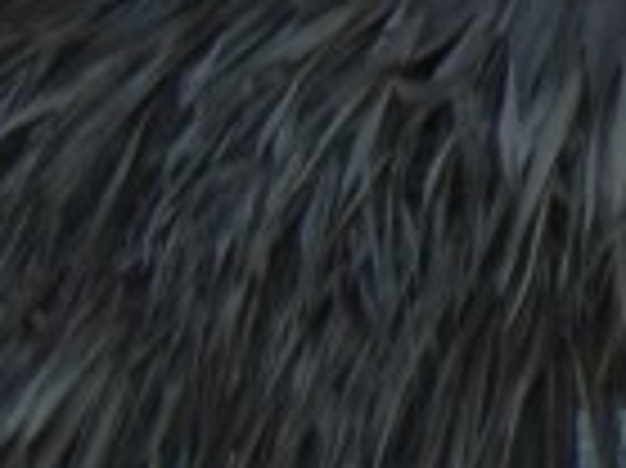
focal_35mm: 221
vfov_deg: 6.6
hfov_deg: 7.7
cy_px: -166
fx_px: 3993
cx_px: 1950
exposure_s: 1/456
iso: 160
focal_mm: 5.4
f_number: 7
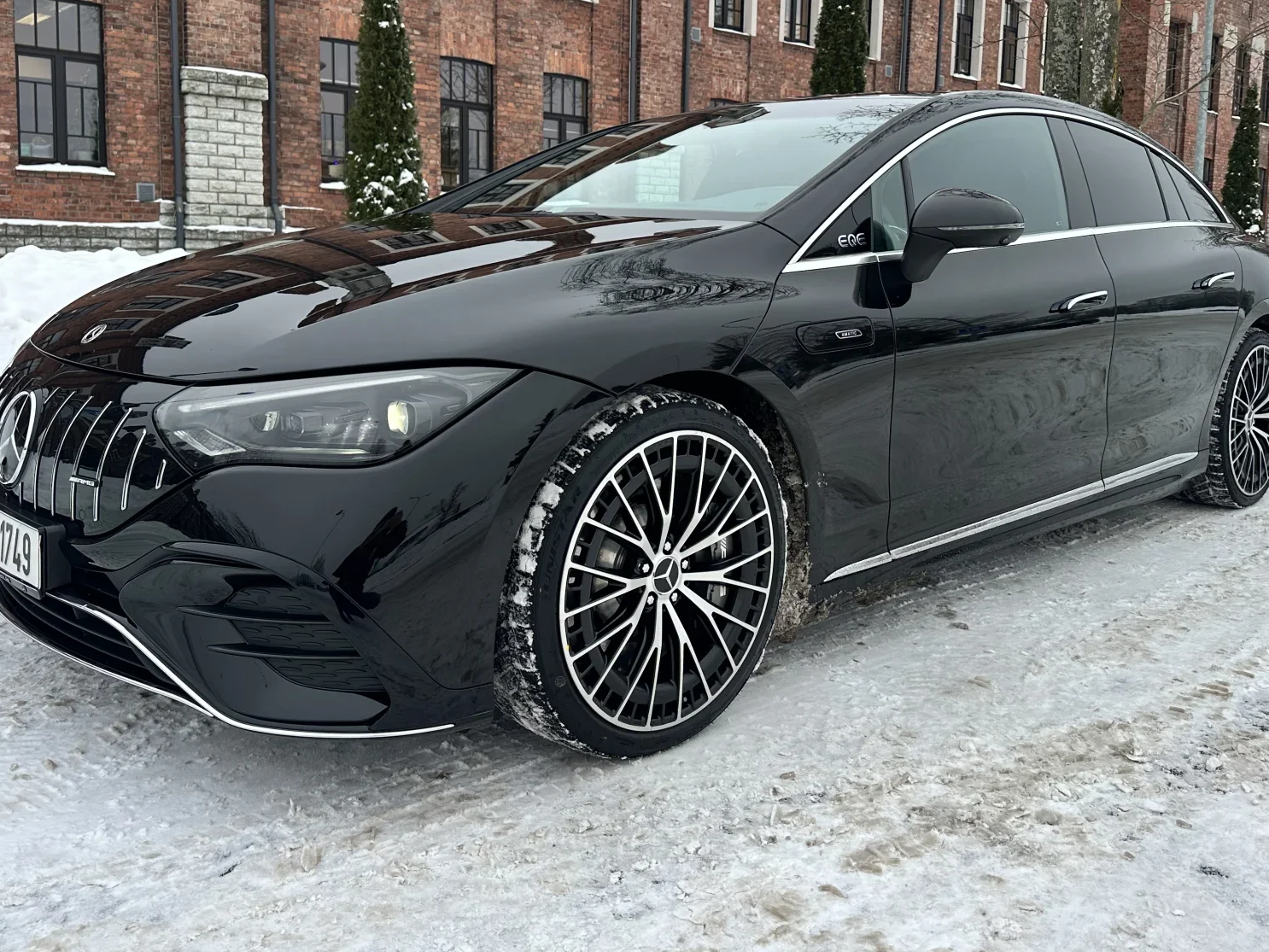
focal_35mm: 31
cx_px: 668
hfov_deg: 58.3
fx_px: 1137
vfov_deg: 45.1
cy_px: 365
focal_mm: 6.86
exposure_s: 1/407
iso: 125
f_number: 1.78
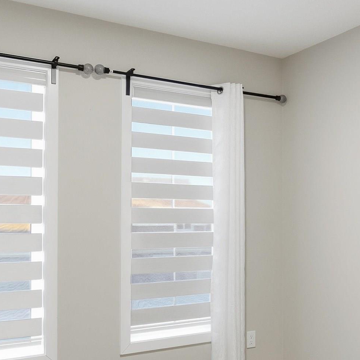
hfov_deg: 38.2
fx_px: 506
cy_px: 218
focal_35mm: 43
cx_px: 269
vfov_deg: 39.0
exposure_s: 1/100
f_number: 7.1
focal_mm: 16
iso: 400
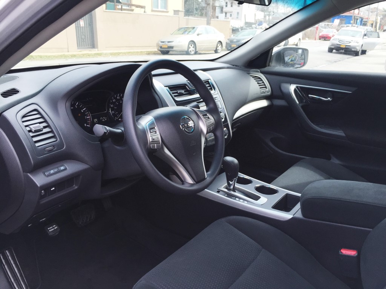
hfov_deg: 61.7
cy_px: 144
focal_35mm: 29
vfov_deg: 48.2
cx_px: 193
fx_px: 323
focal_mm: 4.15
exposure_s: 1/226
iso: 32
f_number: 2.2
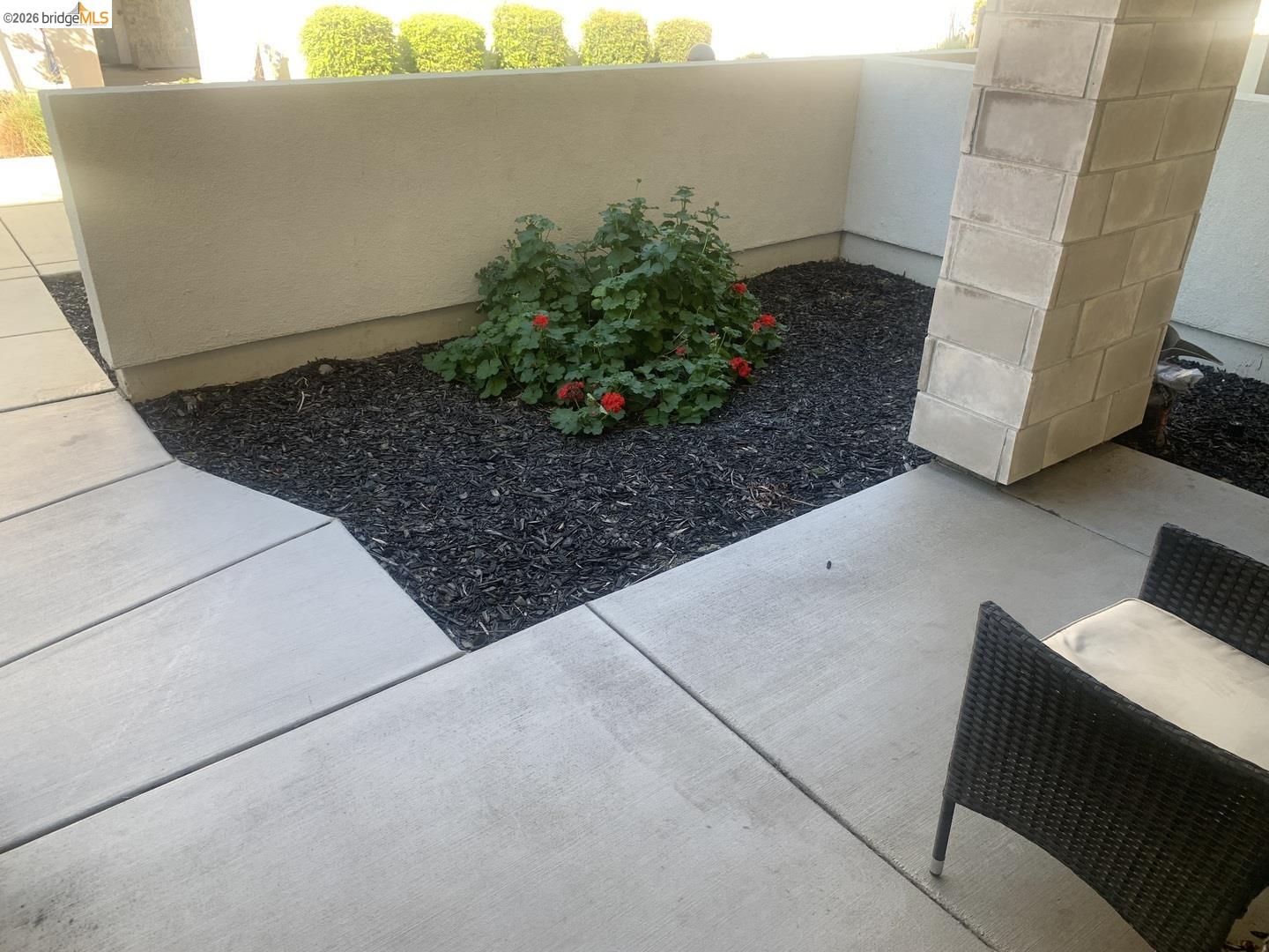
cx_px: 634
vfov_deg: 53.1
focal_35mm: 26
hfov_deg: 67.3
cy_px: 476
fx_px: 953
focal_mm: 4.25
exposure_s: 1/122
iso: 25
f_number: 1.8
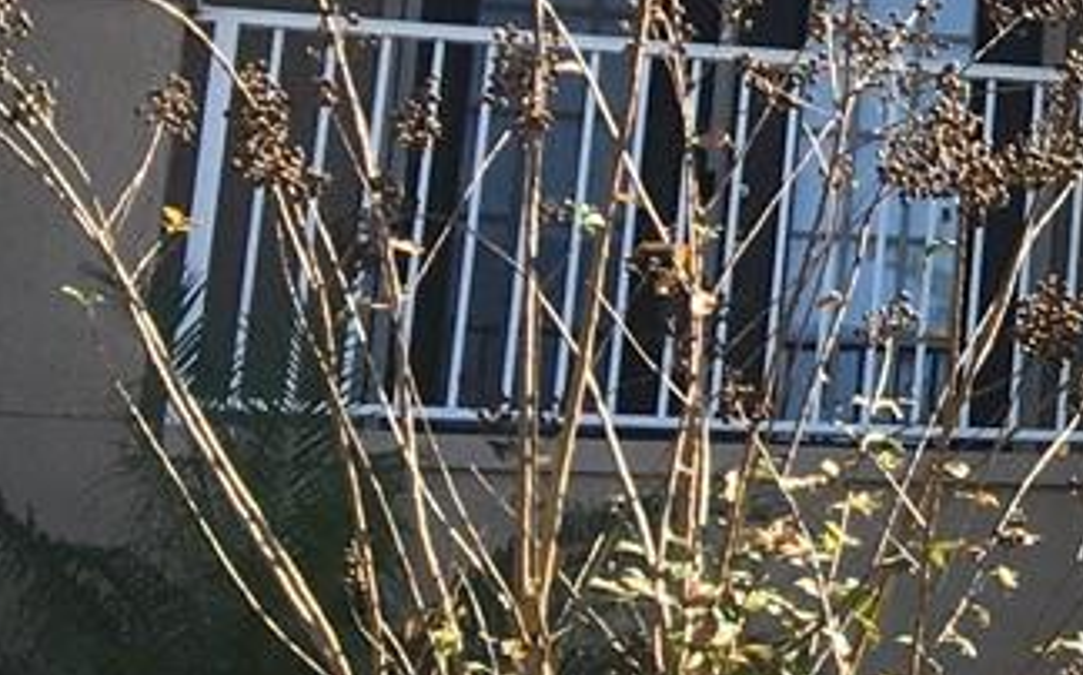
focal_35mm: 152
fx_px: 4483
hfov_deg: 11.5
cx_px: 2564
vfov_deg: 8.5
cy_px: -197
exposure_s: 1/519
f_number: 2.2
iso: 25
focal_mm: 4.15
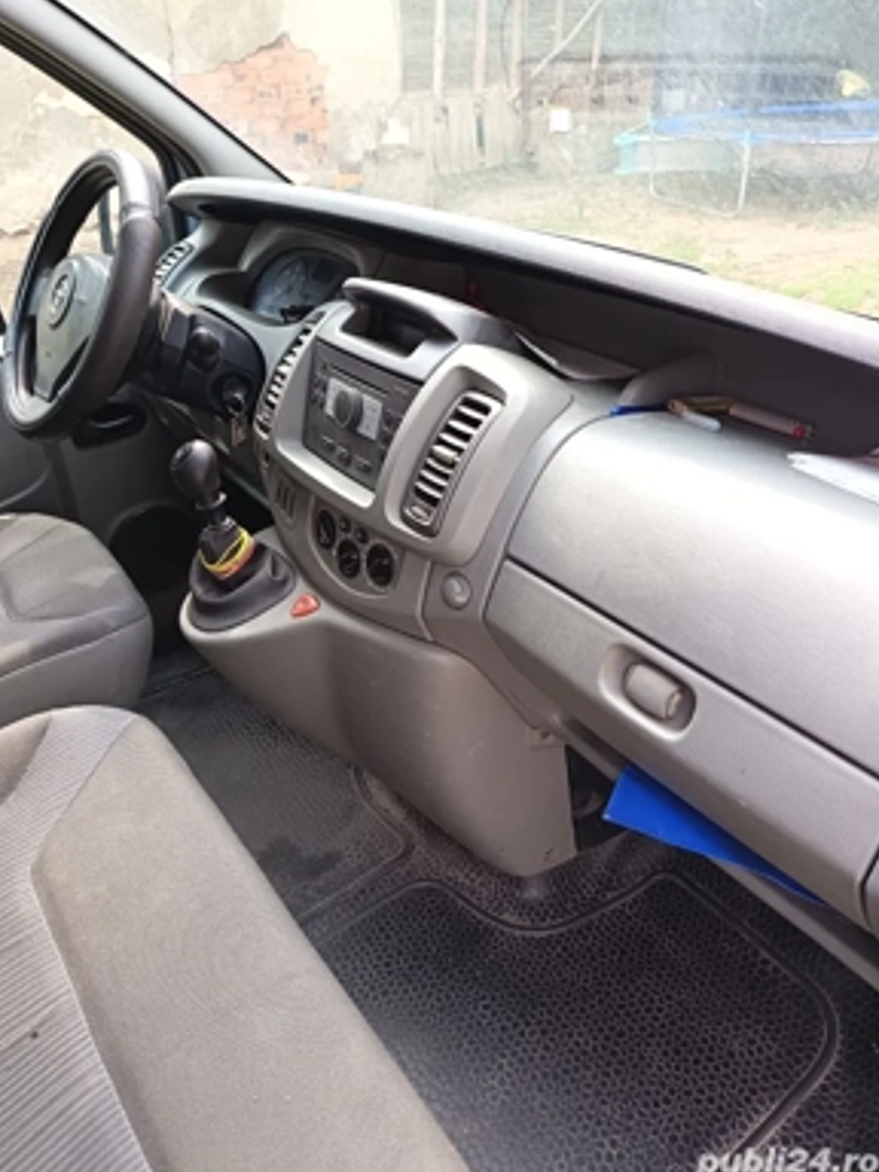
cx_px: 430
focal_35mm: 25
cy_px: 577
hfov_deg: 54.9
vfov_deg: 69.4
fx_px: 846
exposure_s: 1/100
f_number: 1.75
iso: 334
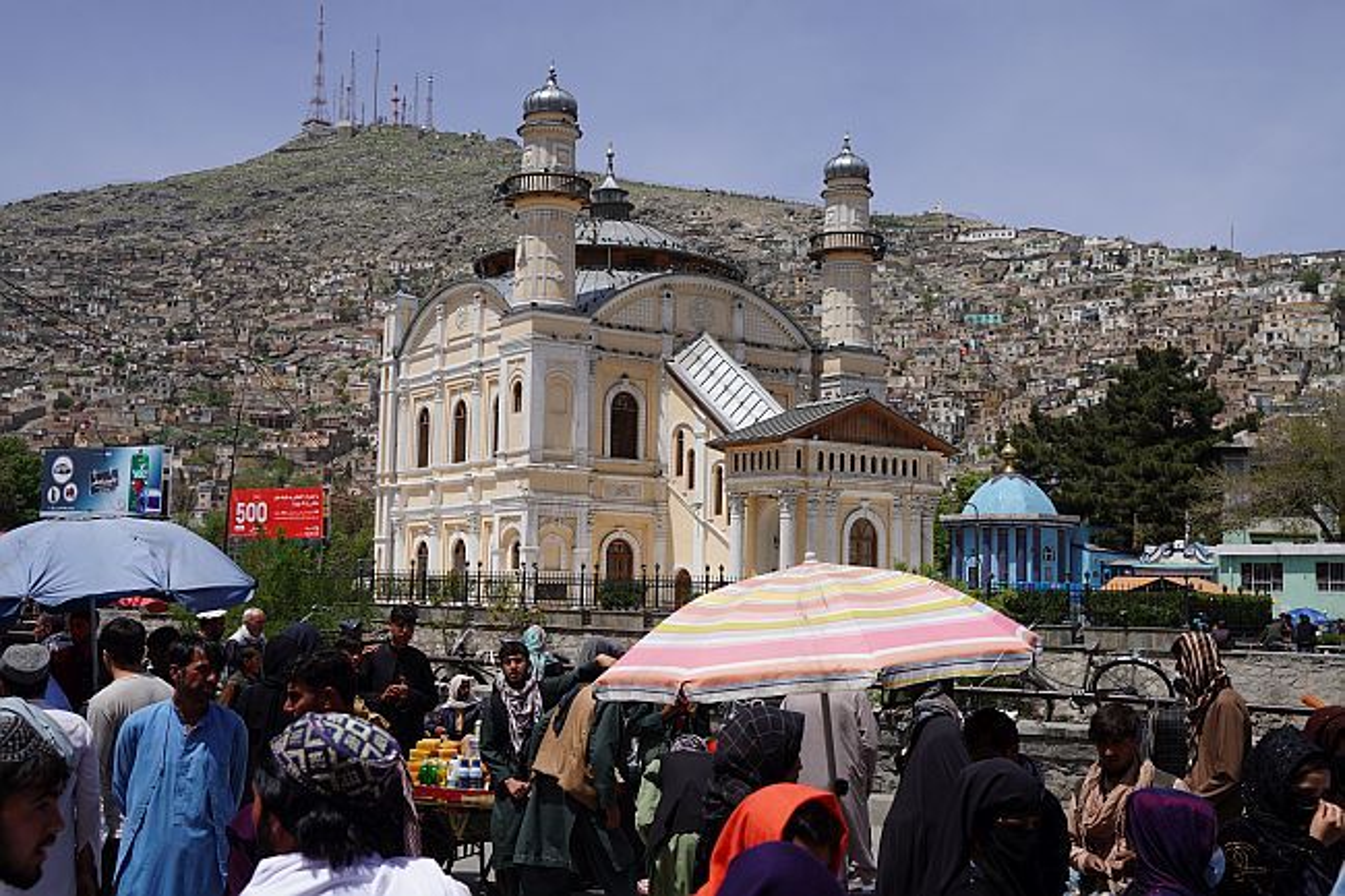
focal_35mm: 42
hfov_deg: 46.4
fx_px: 1569
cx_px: 672
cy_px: 448
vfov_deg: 31.9
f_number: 6.3
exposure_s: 1/640
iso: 100
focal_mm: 42
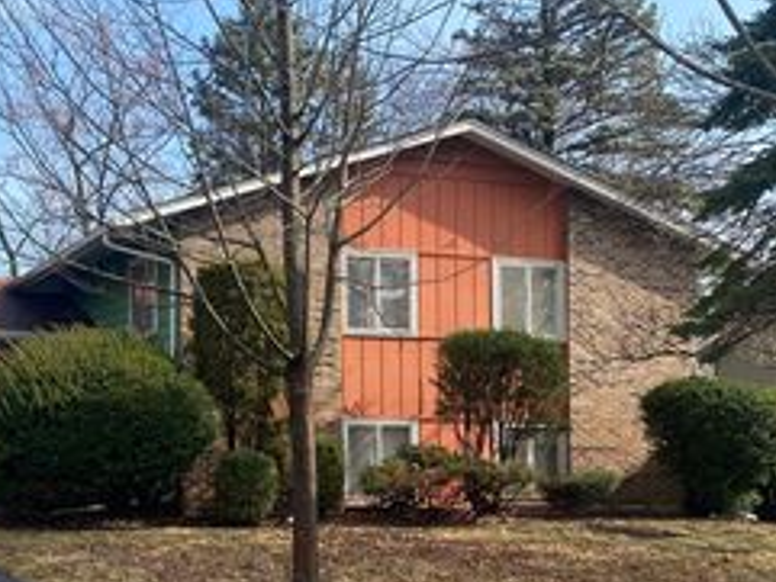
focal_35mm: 54
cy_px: 426
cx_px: 193
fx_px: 1211
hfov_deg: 34.8
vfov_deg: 26.8
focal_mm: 4.25
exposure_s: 1/1608
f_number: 1.8
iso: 32
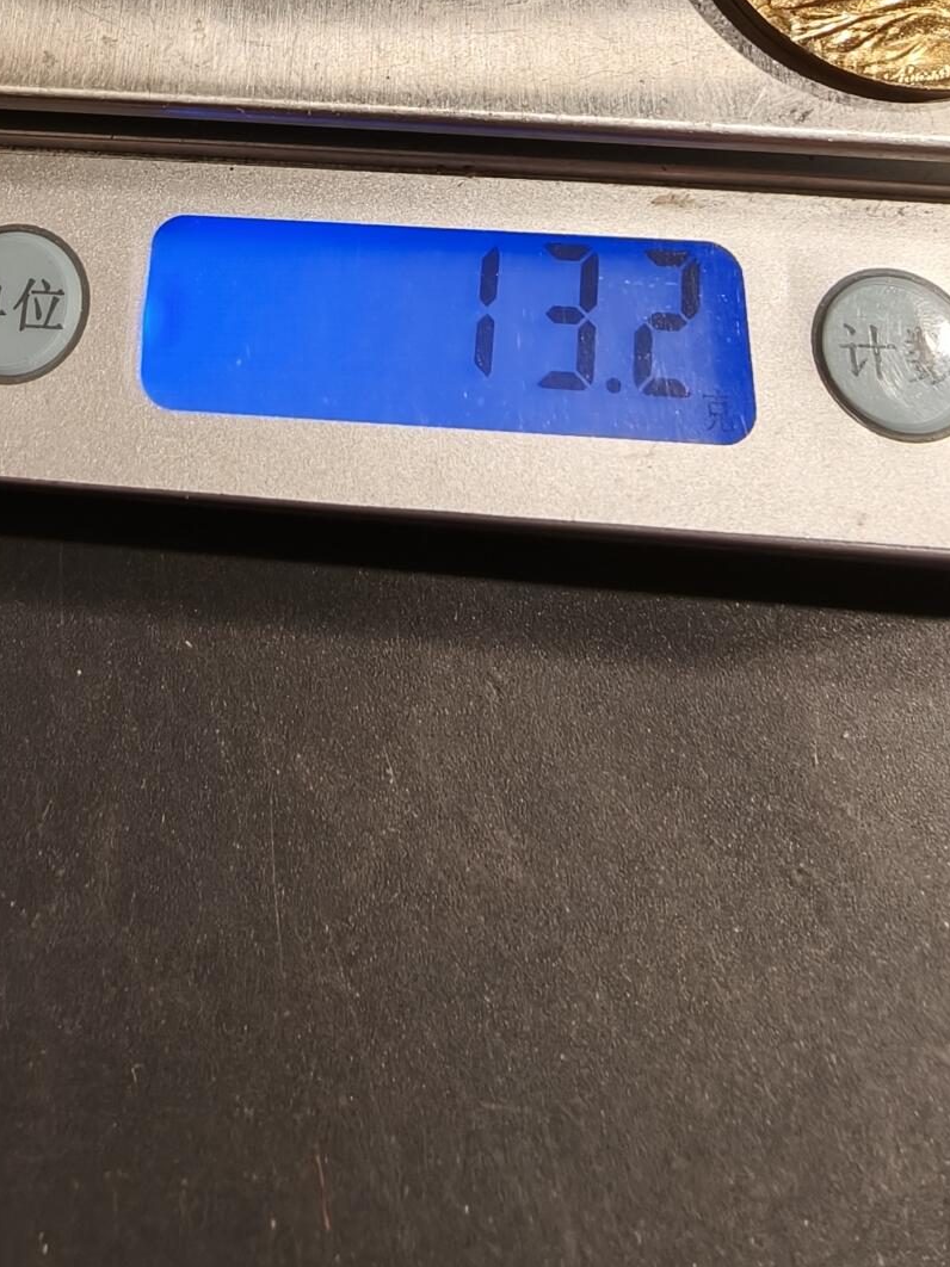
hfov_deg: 36.6
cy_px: 242
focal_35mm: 39
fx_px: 1428
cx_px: 584
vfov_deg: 45.3
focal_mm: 2.32
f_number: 2
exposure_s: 1/100
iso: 160
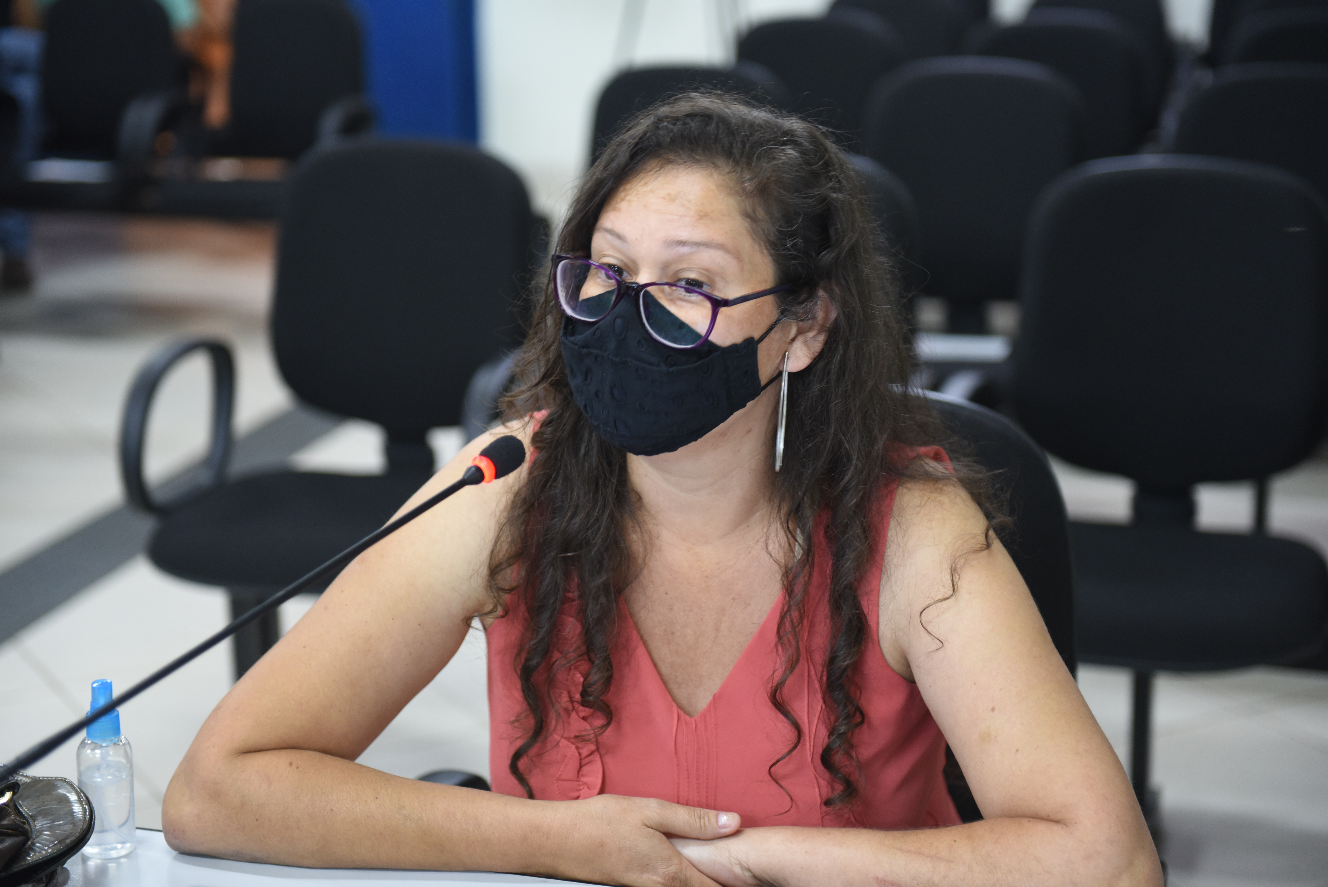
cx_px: 664
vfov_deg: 20.6
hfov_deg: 30.5
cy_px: 444
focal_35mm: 66
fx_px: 2435
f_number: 2.8
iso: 1250
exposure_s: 1/60
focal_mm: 66
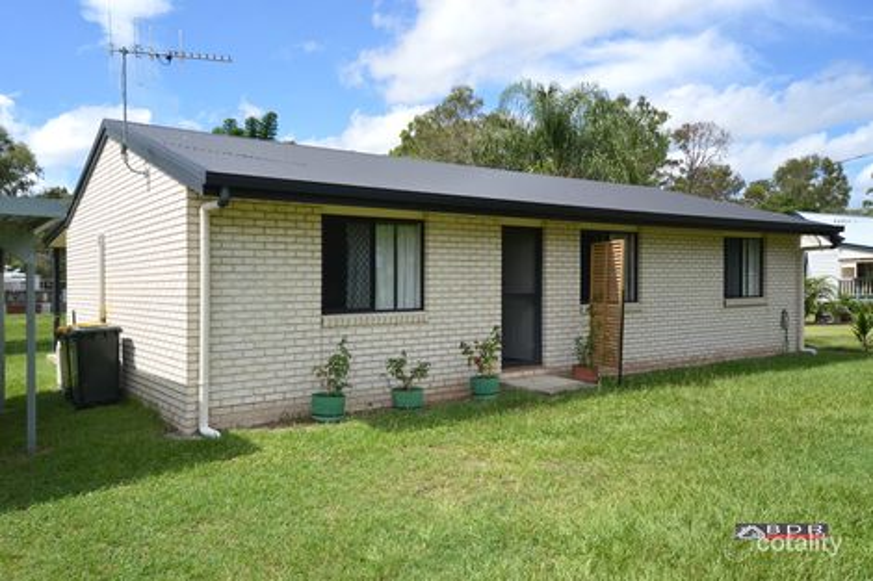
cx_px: 436
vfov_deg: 47.9
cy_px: 290
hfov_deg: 67.4
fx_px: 654
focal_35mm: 27
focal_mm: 18
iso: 100
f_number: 5.3
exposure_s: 1/320
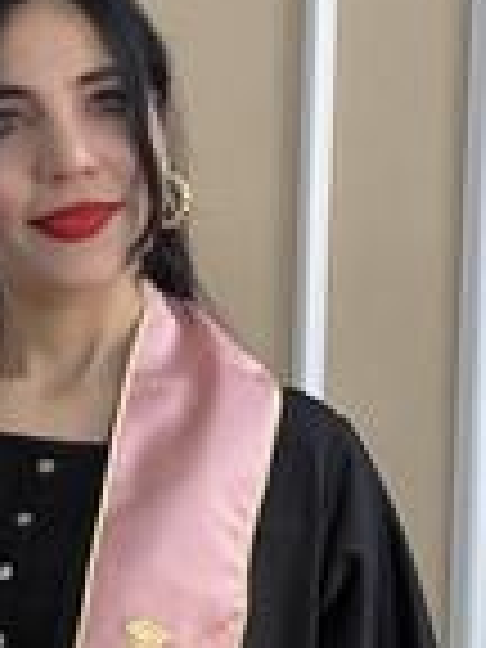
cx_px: -7
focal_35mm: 324
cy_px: 1112
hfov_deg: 4.6
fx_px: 6065
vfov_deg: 6.0
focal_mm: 9
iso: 200
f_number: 2.8
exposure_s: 1/33
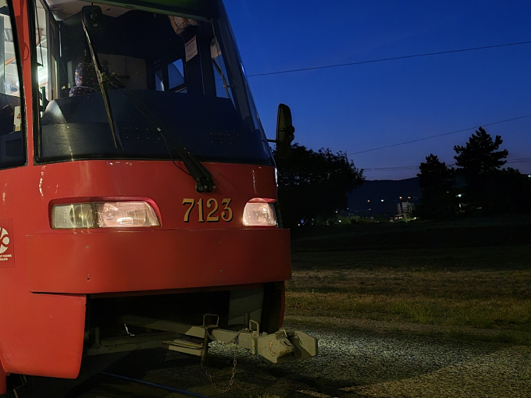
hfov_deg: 40.2
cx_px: 68
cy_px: 115
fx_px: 675
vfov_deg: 32.4
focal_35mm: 44
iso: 2000
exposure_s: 1/33
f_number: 1.7
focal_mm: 6.3
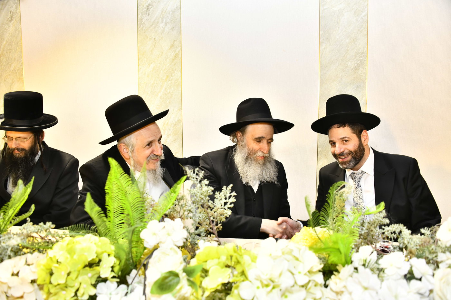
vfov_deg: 46.4
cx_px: 226
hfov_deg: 65.5
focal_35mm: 28
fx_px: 351
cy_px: 150
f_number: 5
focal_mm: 28
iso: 1000
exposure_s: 1/100
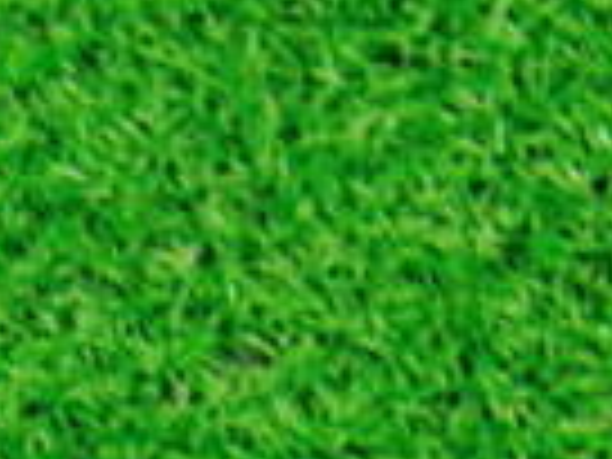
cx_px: -639
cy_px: 896
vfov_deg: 8.2
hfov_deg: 10.4
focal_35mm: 174
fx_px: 3076
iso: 400
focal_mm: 6.42
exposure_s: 1/25
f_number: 3.6
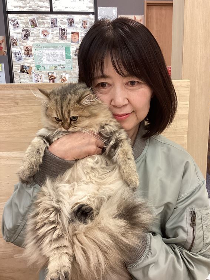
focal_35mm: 33
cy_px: 143
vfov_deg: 55.3
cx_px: 111
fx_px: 267
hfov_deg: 42.9
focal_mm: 3.3
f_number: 2.4
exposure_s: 1/60
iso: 160
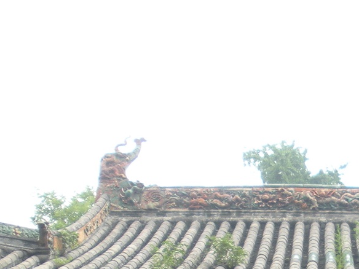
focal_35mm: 111
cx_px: 420
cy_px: 384
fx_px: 1151
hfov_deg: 17.0
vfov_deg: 12.8
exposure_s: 1/83.1
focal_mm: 6.3
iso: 89
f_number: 3.5
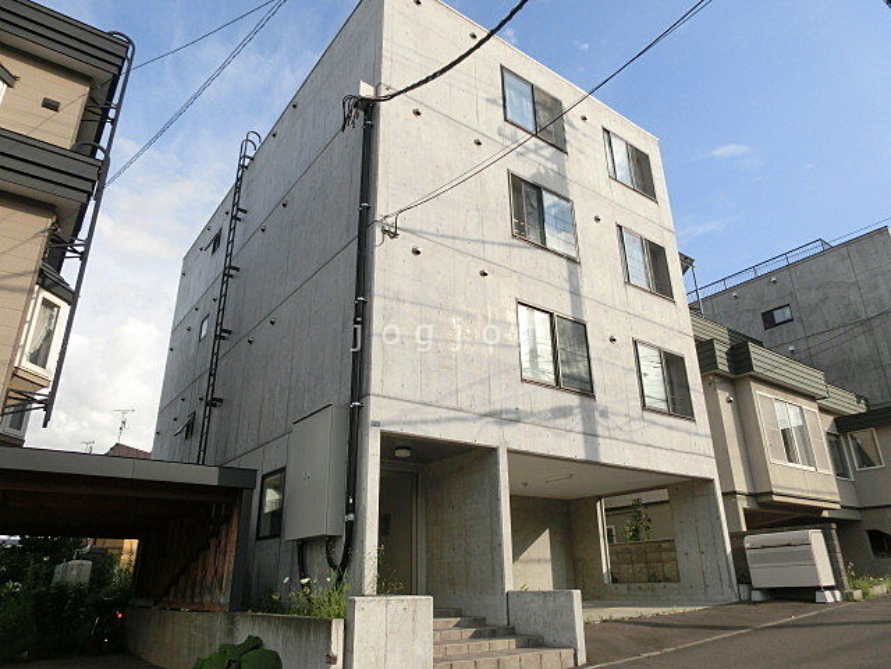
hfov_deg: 71.6
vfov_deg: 56.8
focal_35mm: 24
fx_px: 618
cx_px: 446
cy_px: 334
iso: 80
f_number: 3
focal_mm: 4.24
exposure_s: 1/800
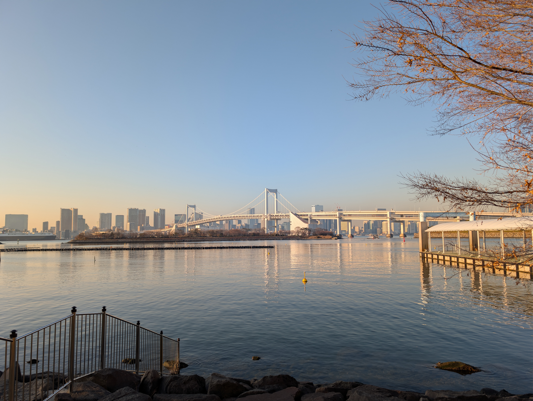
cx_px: 266
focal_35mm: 24
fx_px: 370
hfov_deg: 71.5
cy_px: 200
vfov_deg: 56.9
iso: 21
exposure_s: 1/949
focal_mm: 6.9
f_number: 1.68
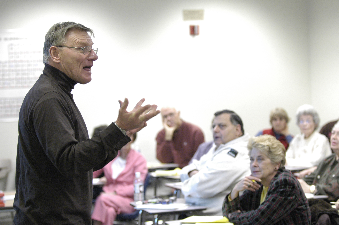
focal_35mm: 105
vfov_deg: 13.0
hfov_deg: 19.5
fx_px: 988
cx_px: 170
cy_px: 112
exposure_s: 1/100
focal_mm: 70
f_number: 4
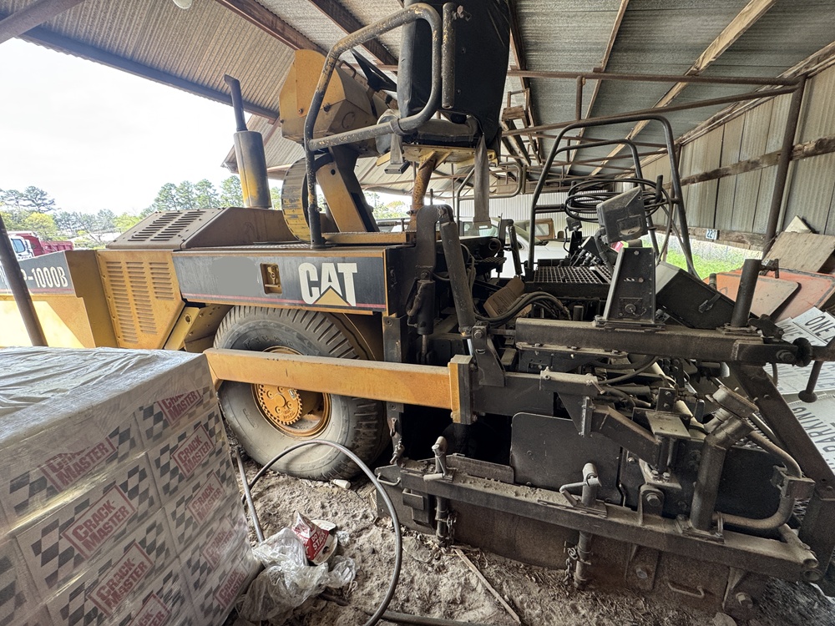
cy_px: 313
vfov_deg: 85.7
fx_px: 338
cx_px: 418
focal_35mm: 14
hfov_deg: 102.1
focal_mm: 2.22
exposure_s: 1/99
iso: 100
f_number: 2.2
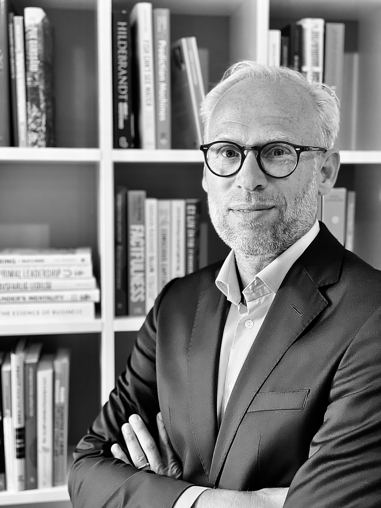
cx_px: 190
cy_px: 254
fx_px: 763
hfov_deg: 28.0
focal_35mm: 52
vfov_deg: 36.8
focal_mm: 6
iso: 160
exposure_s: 1/33
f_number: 2
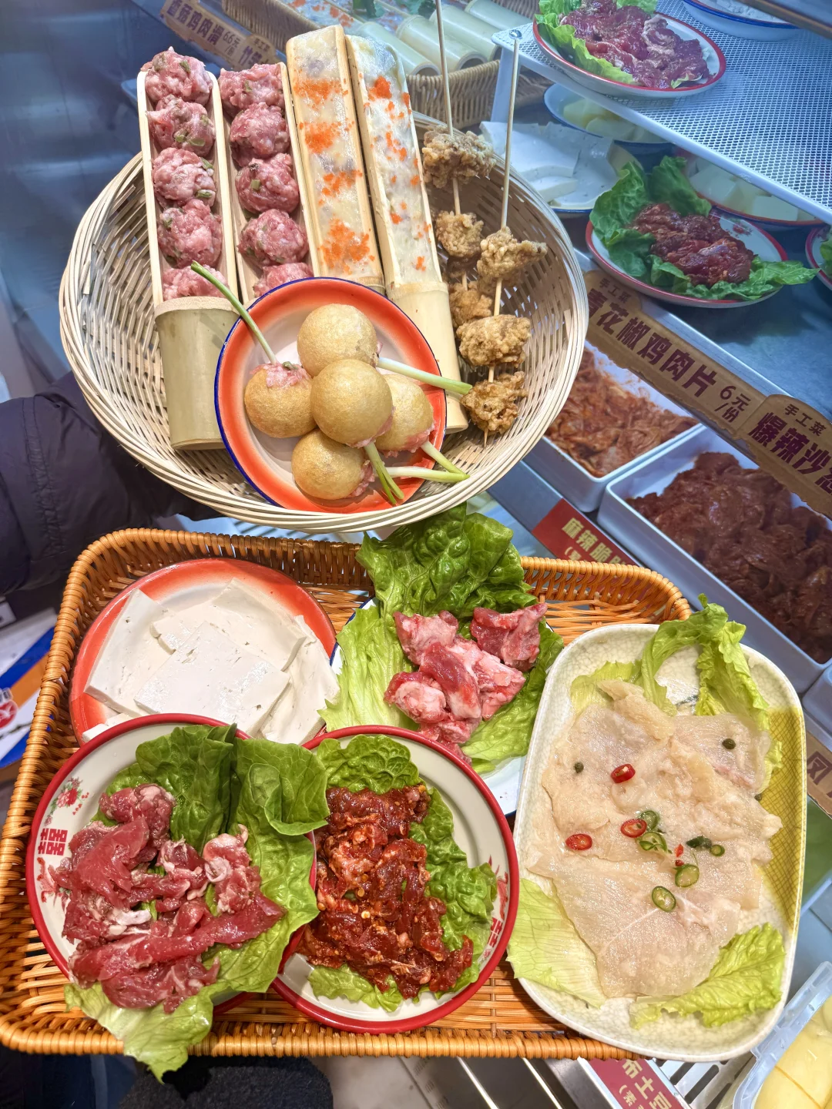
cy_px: 554
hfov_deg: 56.8
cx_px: 416
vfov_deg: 71.6
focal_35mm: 24
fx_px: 769
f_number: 1.78
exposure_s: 1/708
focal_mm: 6.76
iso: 80
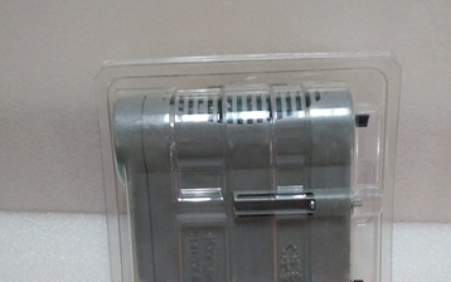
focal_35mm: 40
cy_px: 191
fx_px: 492
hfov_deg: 49.3
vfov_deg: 31.7
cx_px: 227
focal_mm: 3.79
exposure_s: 1/33
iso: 737
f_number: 2
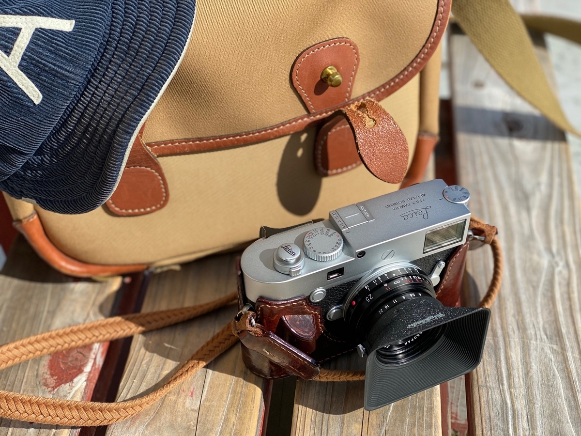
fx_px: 873
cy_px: 218
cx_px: 290
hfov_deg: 36.8
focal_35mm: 52
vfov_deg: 28.0
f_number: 2
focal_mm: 6
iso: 20
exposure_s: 1/1295
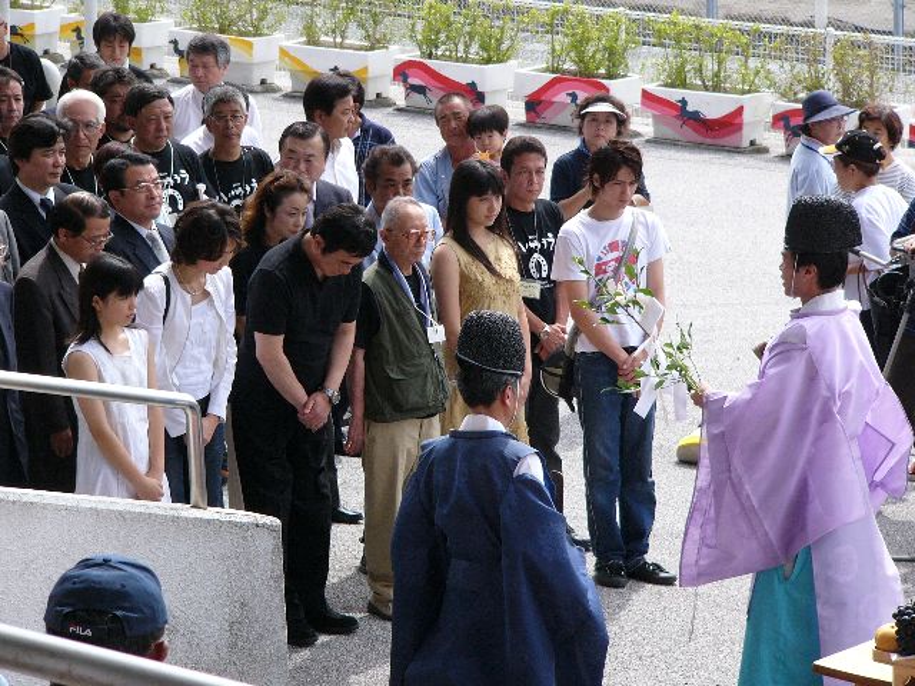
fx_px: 4256
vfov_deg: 9.2
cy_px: 343
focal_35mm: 161
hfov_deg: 12.3
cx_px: 458
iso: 100
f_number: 2.8
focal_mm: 26.8
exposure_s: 1/1000
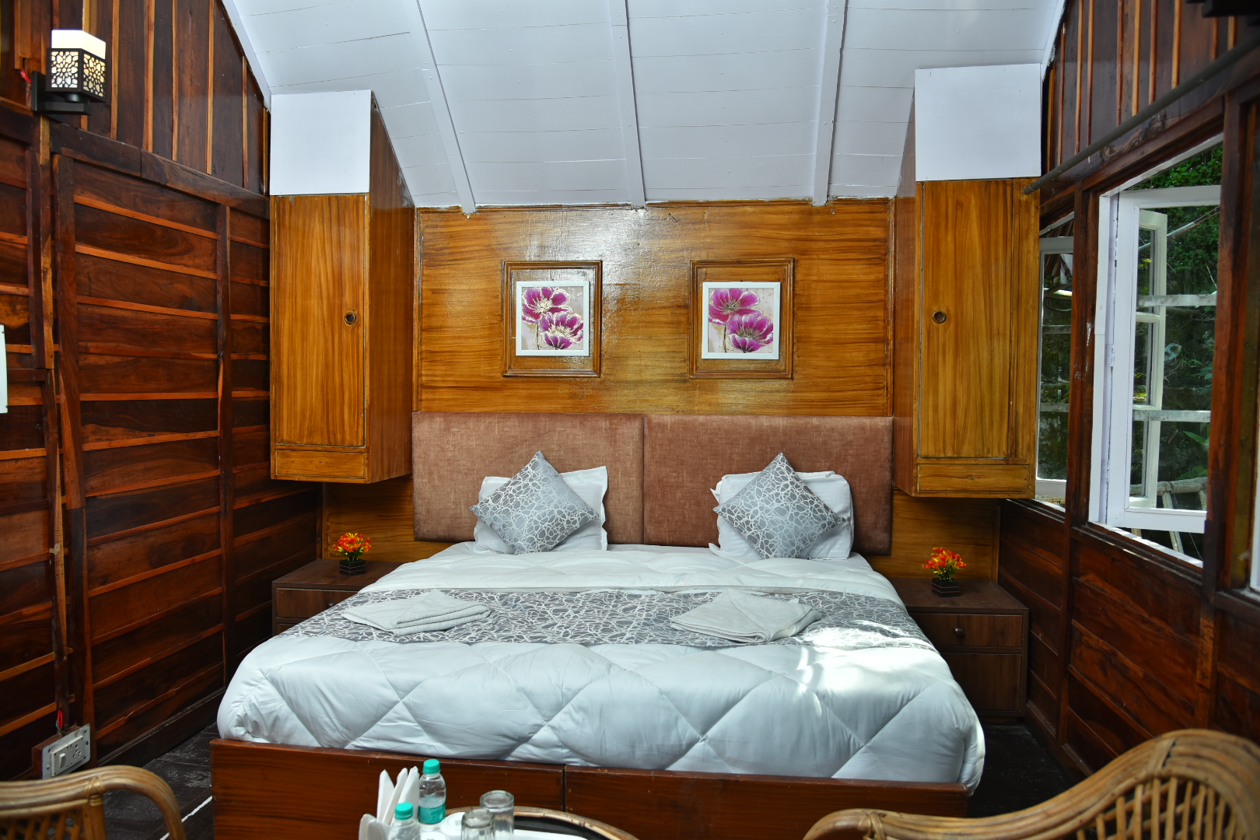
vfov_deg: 53.1
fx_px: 840
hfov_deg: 73.7
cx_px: 630
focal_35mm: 24
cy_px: 420
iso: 125
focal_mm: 24
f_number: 4
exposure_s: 1/200
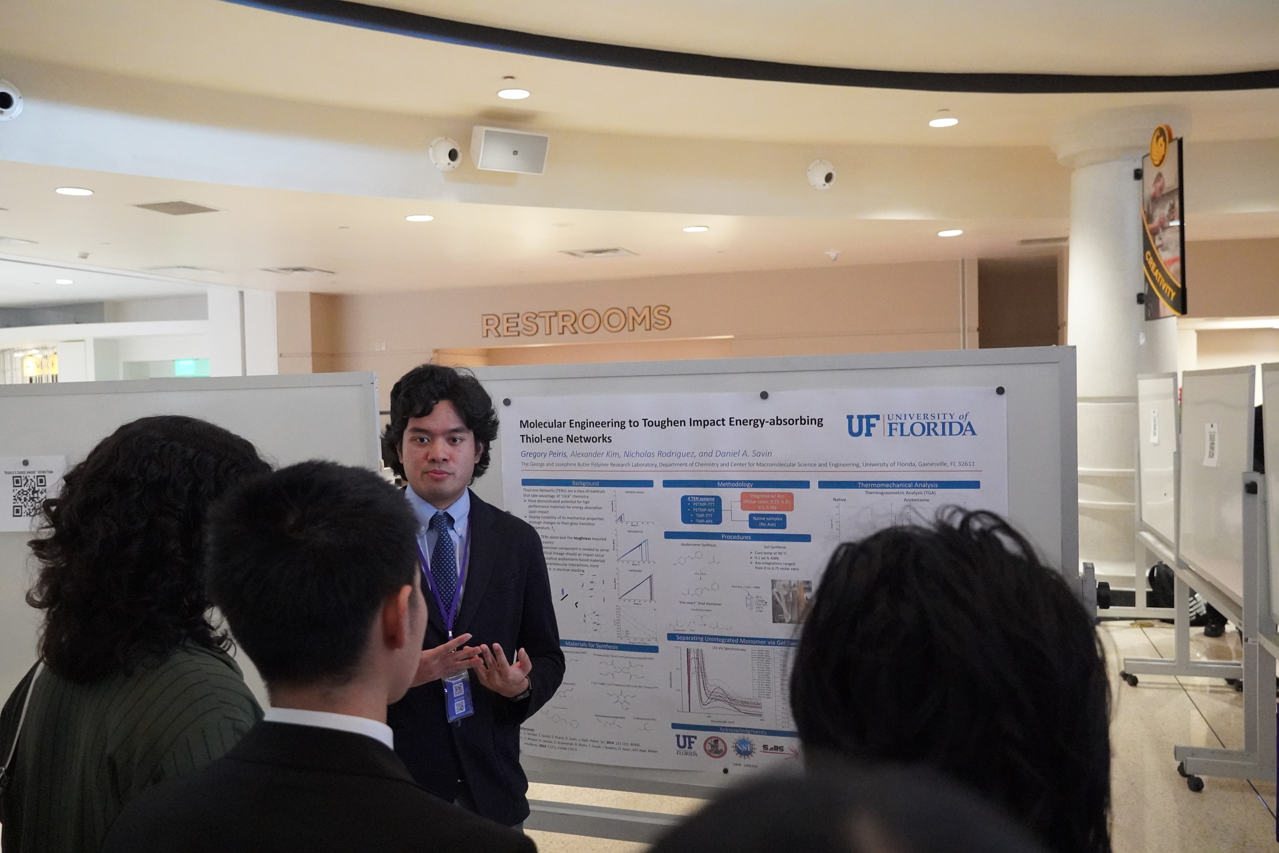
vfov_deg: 43.6
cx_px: 640
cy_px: 426
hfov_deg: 61.9
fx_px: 1066
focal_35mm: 30
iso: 6400
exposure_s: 1/60
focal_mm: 20
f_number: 4
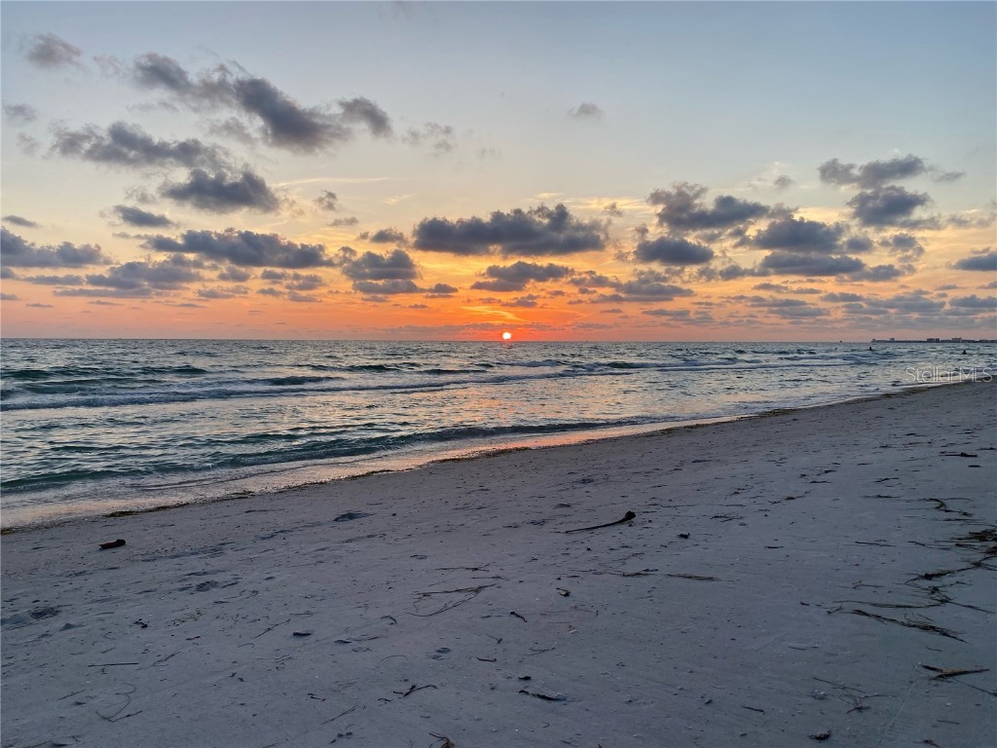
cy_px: 374
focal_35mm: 26
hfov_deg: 67.3
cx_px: 498
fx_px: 749
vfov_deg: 53.1
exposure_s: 1/423
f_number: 1.8
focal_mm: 4.25
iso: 32
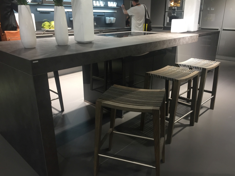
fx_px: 197
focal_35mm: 29
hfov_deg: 61.7
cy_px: 88
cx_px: 118
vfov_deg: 48.2
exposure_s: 1/33
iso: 125
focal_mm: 4.15
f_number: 2.2
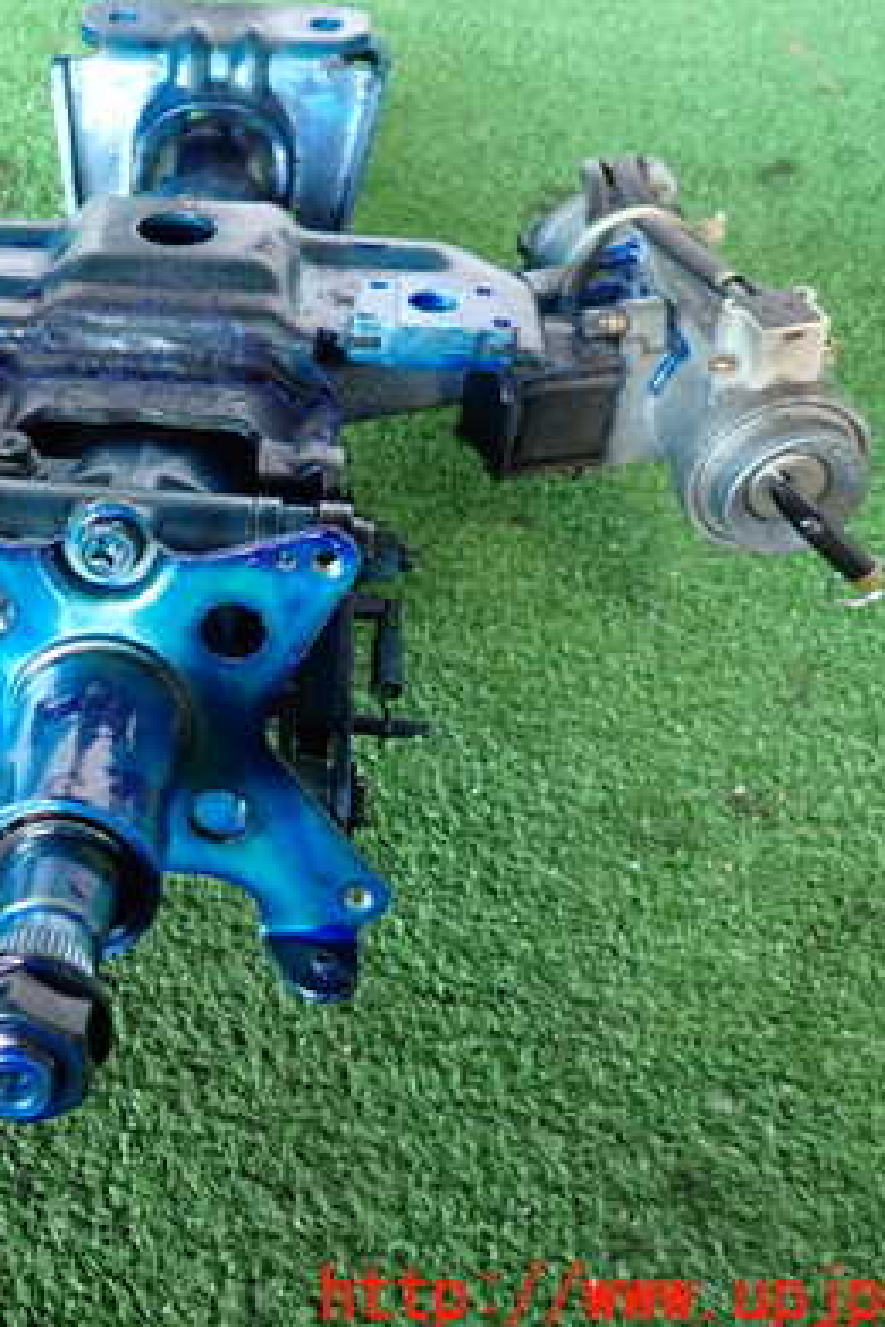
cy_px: 575
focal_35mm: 40
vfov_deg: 48.3
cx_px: 68
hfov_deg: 31.6
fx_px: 1475
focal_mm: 4.5
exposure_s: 1/50
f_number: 2
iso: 200
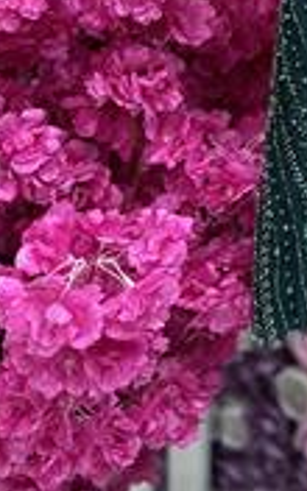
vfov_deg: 25.2
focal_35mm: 75
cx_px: 530
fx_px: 1004
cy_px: -73
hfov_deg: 15.3
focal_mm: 6.86
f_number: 1.78
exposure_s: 1/100
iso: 80
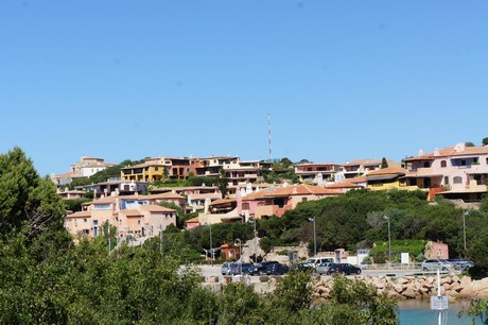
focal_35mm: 82
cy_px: 162
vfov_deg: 16.5
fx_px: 1117
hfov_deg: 24.6
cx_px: 244
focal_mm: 55
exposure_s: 1/250
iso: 200
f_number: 13
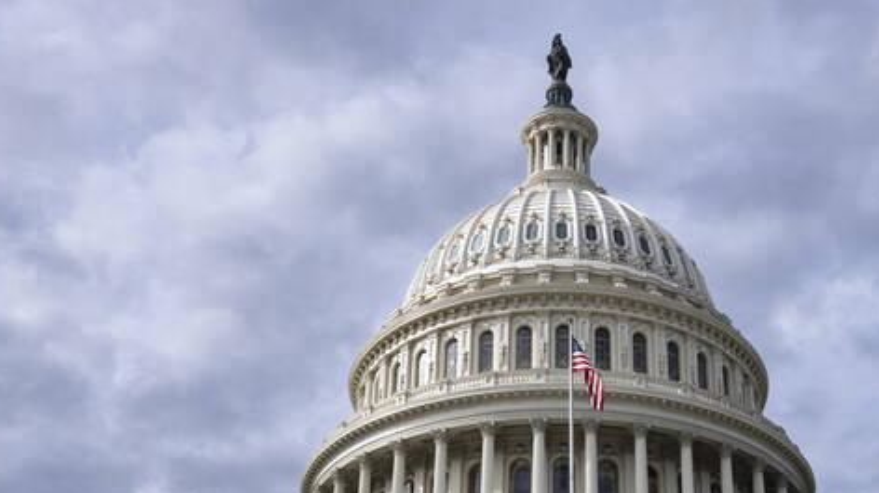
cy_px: 493
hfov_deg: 42.4
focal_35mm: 48
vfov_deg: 23.8
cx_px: 574
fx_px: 1118
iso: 200
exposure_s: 1/640
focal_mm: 18
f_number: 9
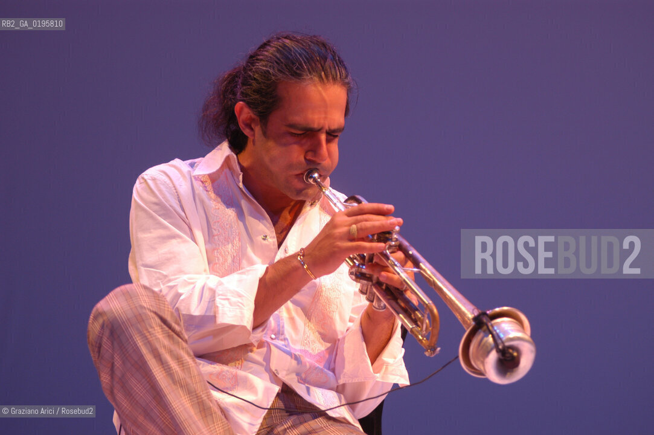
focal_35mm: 202
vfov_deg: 6.8
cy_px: 218
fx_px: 3675
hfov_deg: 10.2
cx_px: 327
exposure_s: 1/30
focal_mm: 135
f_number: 2.8
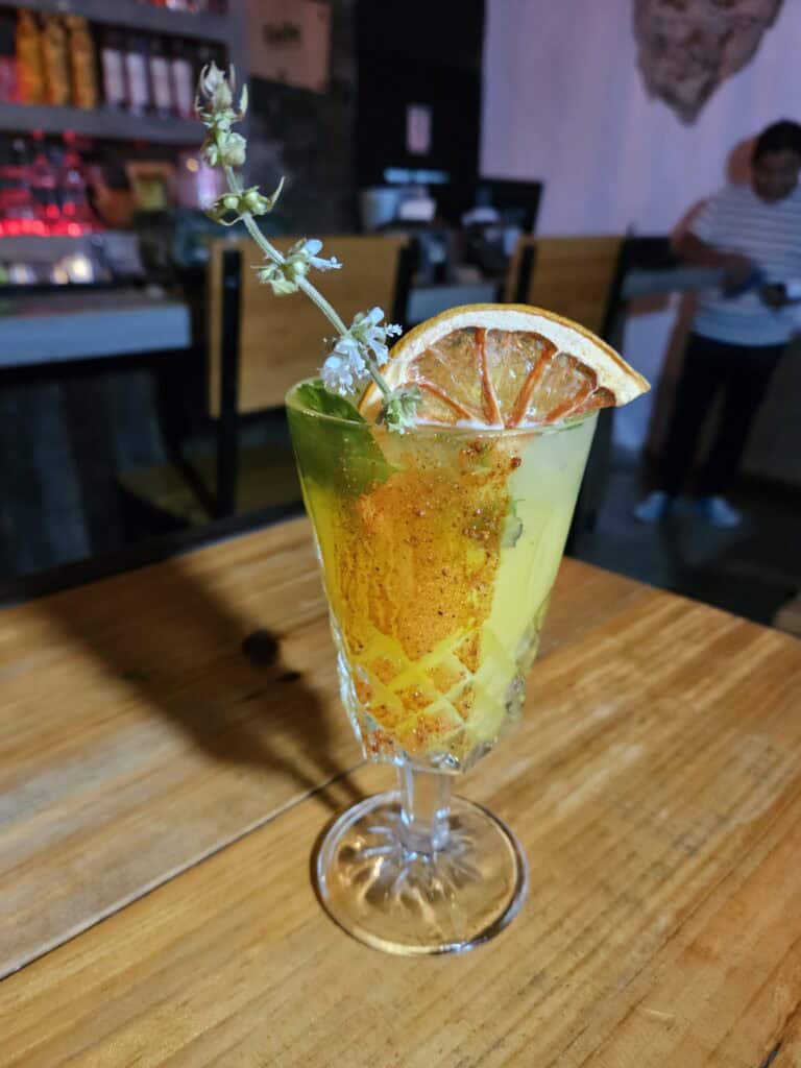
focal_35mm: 23
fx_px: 710
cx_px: 400
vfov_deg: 73.9
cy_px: 534
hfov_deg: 58.9
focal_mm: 5.4
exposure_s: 1/24
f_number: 1.8
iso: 500
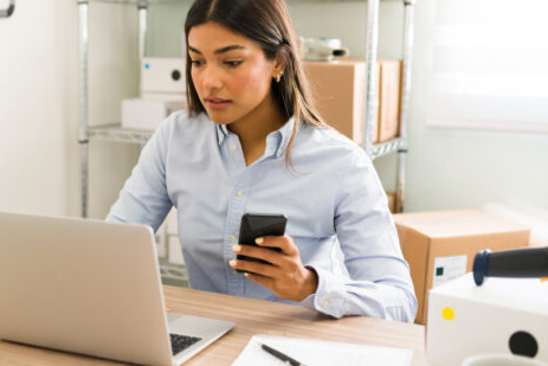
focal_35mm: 58
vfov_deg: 23.4
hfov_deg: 34.2
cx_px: 196
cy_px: 176
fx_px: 883
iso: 400
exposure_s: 1/160
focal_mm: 35
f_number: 1.8
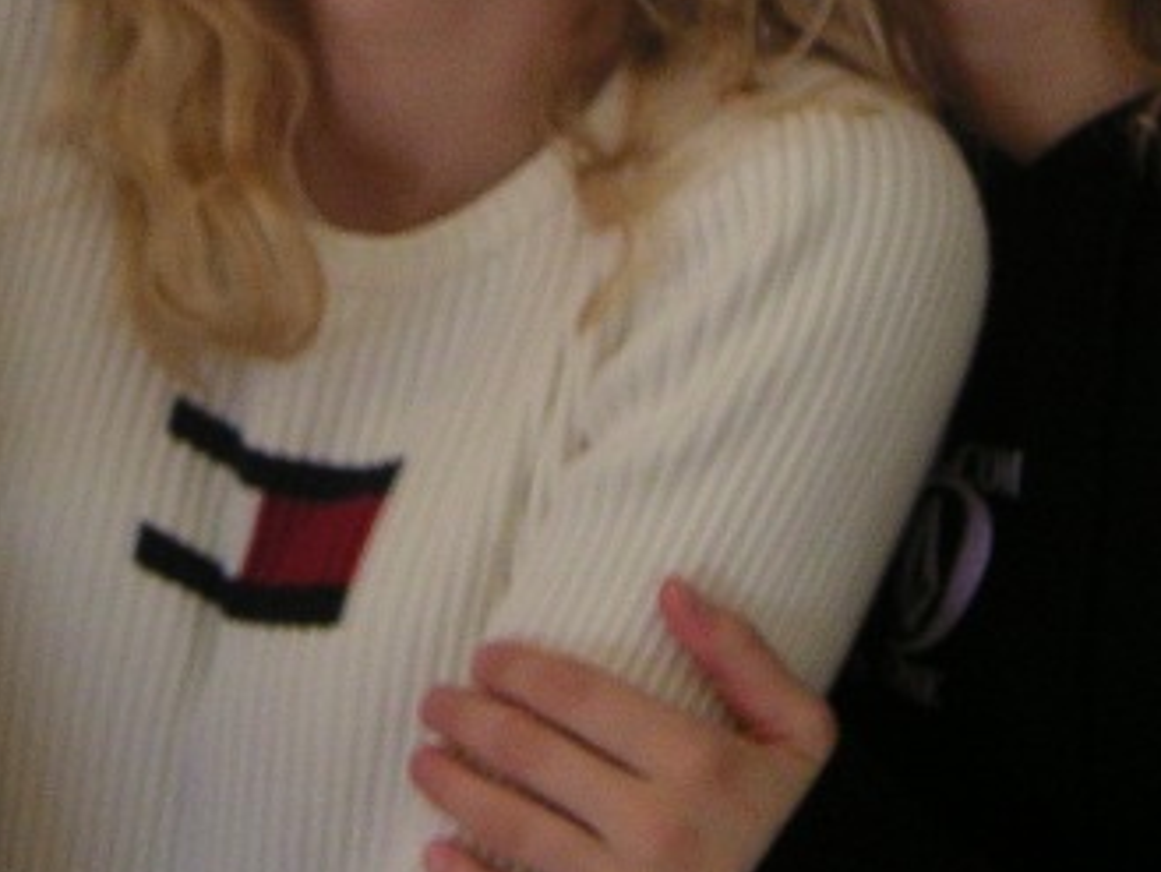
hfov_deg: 15.6
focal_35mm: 126
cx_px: 318
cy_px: -102
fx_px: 4228
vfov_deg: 11.6
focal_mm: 7.1
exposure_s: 1/60
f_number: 3.1
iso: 64
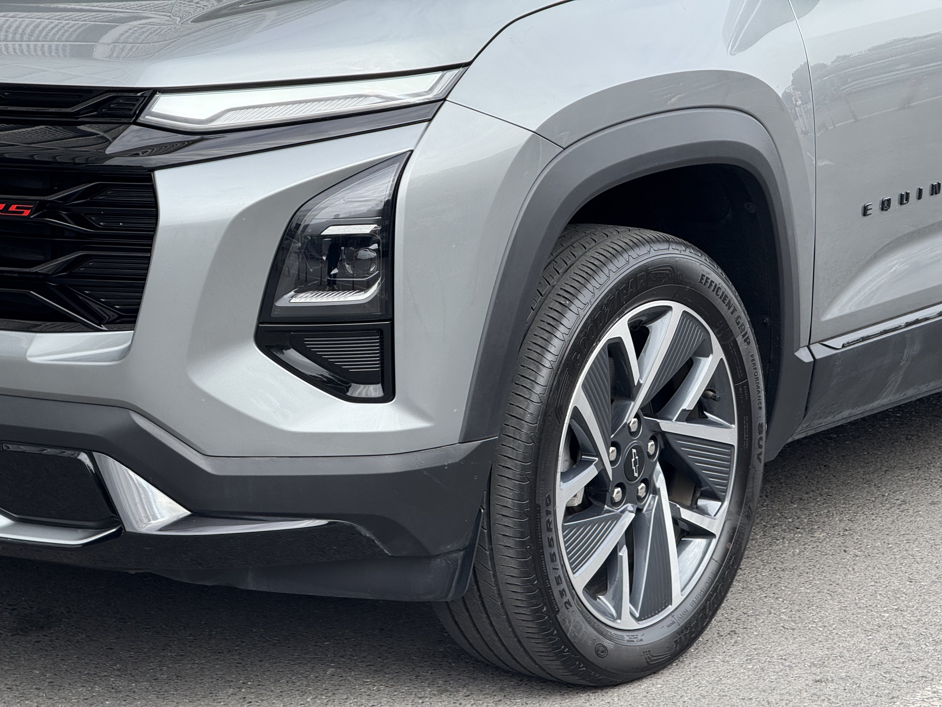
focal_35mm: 120
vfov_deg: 12.3
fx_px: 3266
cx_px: 471
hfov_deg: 16.4
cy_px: 354
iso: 64
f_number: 2.8
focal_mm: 15.66
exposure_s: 1/567
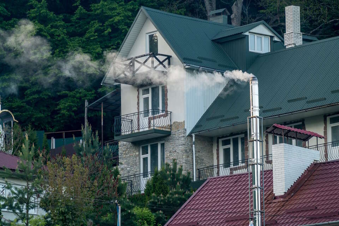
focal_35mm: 316
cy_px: 113
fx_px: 2975
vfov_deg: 4.3
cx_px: 170
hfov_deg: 6.5
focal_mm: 316
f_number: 5.6
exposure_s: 1/320
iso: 400
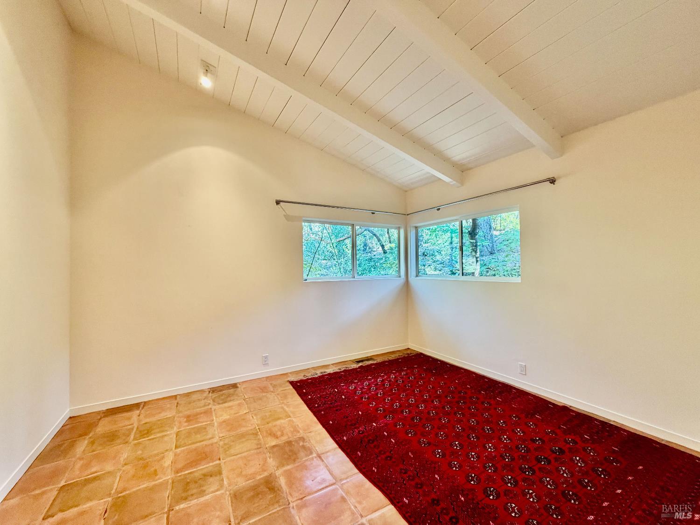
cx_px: 350
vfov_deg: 85.7
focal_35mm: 14
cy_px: 262
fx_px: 283
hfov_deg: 102.1
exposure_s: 1/60
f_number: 2.2
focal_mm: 2.22
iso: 250
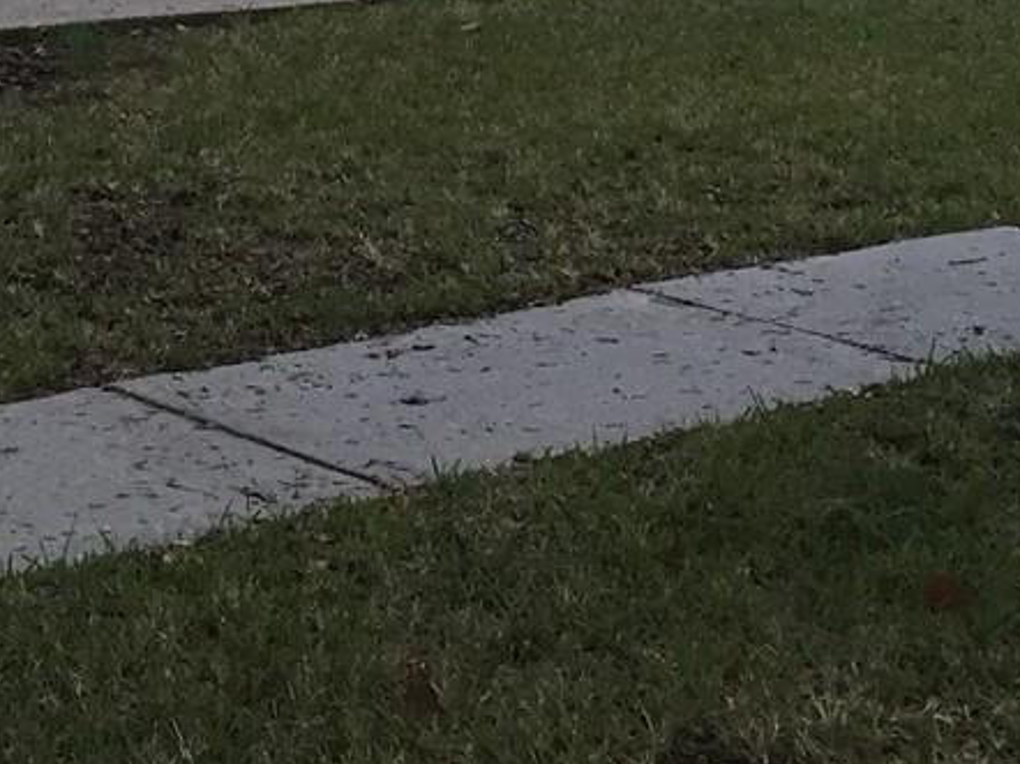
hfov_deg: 18.3
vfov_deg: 13.4
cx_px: 37
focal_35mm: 105
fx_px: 3092
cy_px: -335
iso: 32
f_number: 2.2
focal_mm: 4.15
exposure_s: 1/30
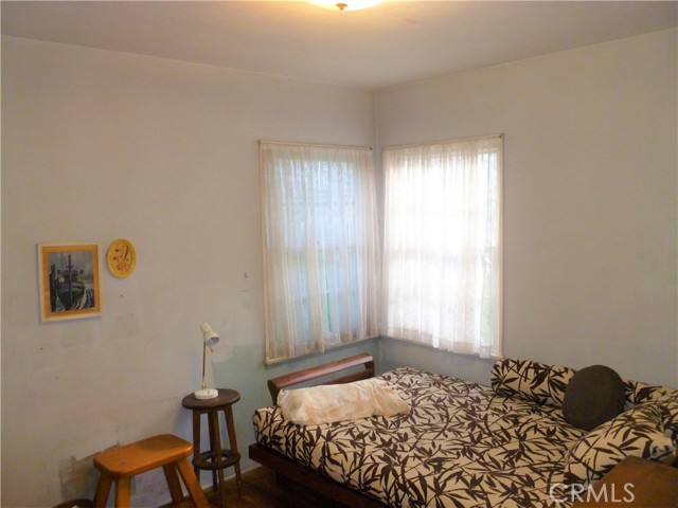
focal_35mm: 28
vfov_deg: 49.7
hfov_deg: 63.4
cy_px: 254
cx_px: 339
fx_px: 548
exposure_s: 1/30
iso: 250
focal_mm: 5
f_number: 3.3
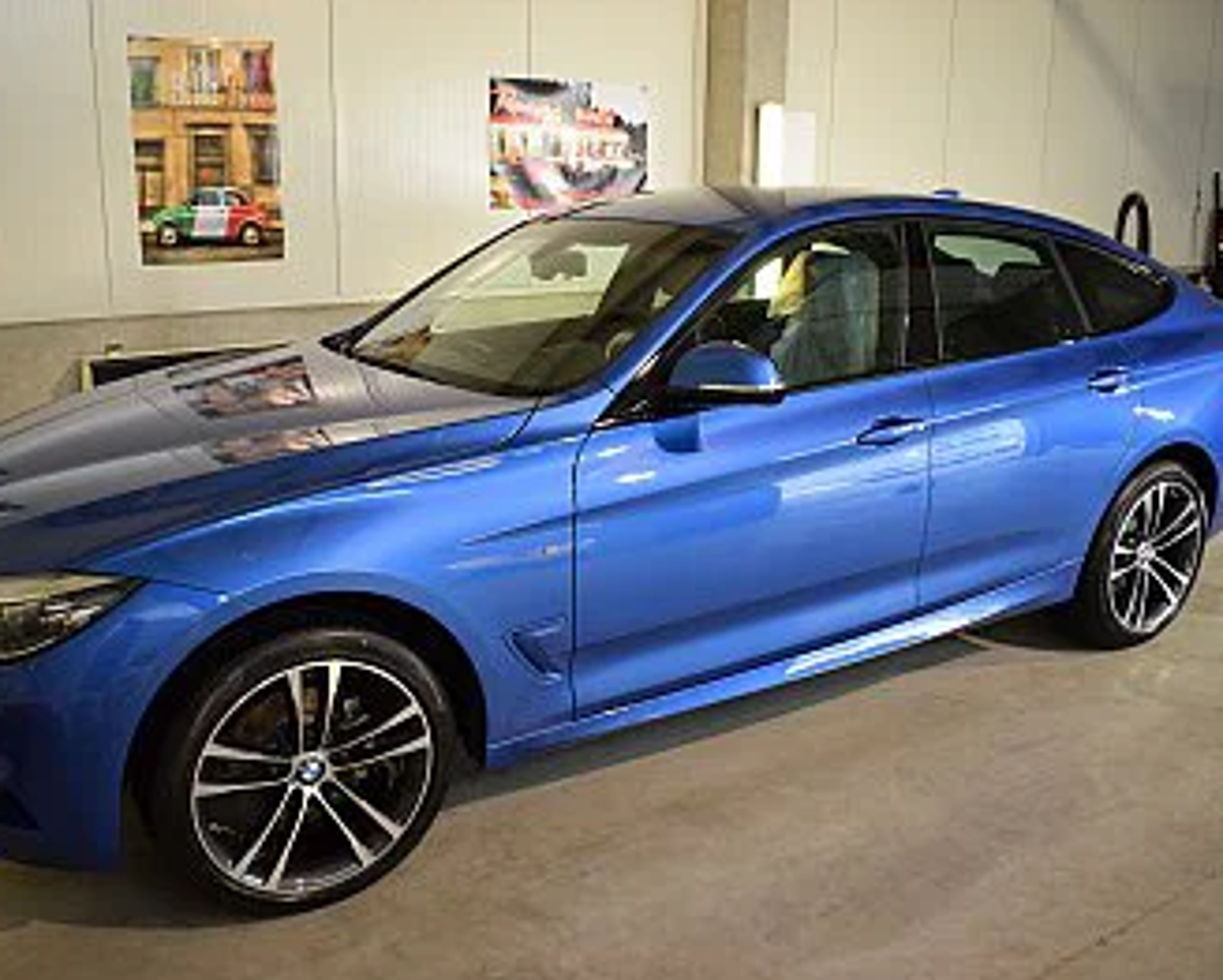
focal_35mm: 31
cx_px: 576
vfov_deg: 47.2
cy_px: 488
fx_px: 1123
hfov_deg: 57.1
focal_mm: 18
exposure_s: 1/60
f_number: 4
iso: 640
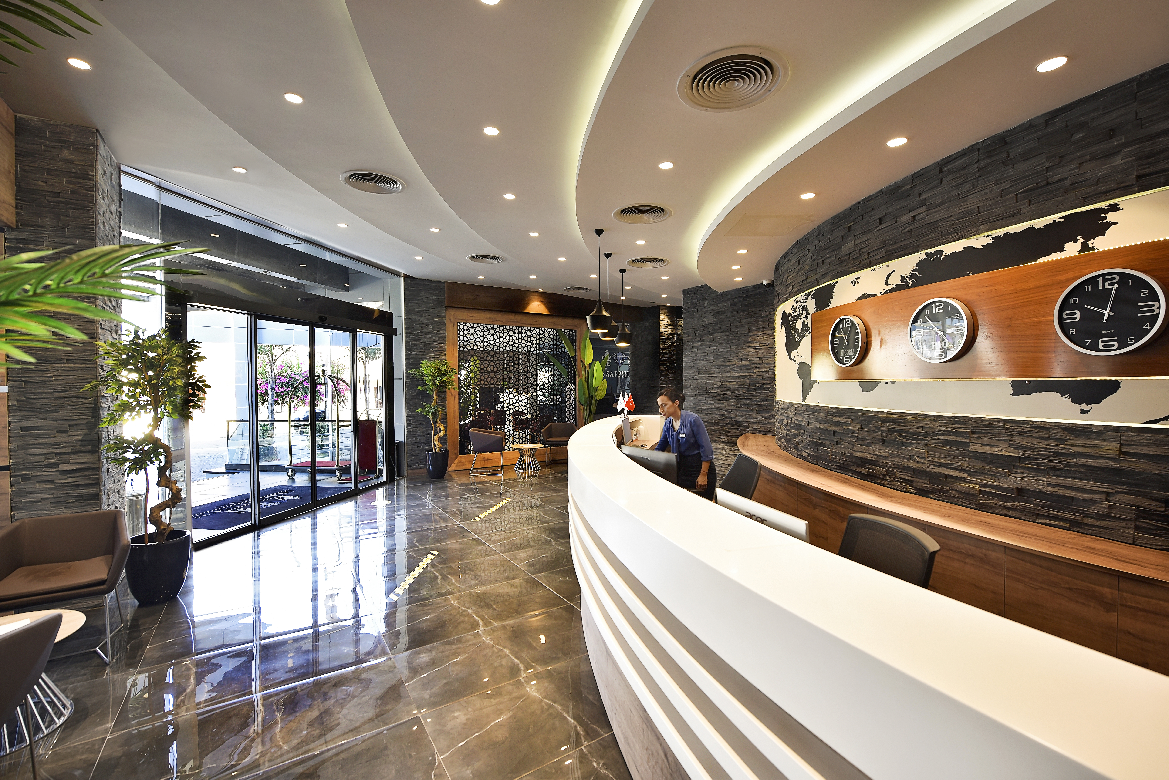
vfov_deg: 77.4
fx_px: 487
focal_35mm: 15
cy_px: 390
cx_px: 584
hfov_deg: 100.4
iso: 100
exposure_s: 1/5
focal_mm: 15
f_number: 5
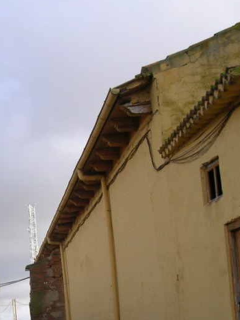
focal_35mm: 76
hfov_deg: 18.9
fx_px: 703
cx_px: 9
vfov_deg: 24.9
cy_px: 287
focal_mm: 5.8
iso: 50
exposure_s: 1/501
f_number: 2.8
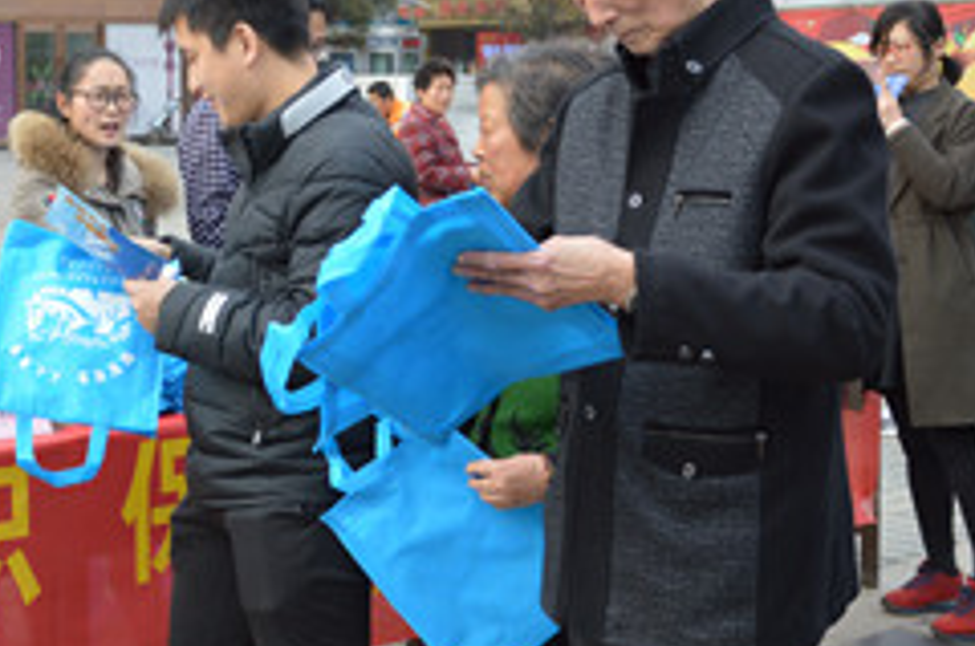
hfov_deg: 26.4
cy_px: 142
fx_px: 2027
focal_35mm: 75
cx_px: 146
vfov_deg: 18.0
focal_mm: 24
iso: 100
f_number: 3.8
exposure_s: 1/125
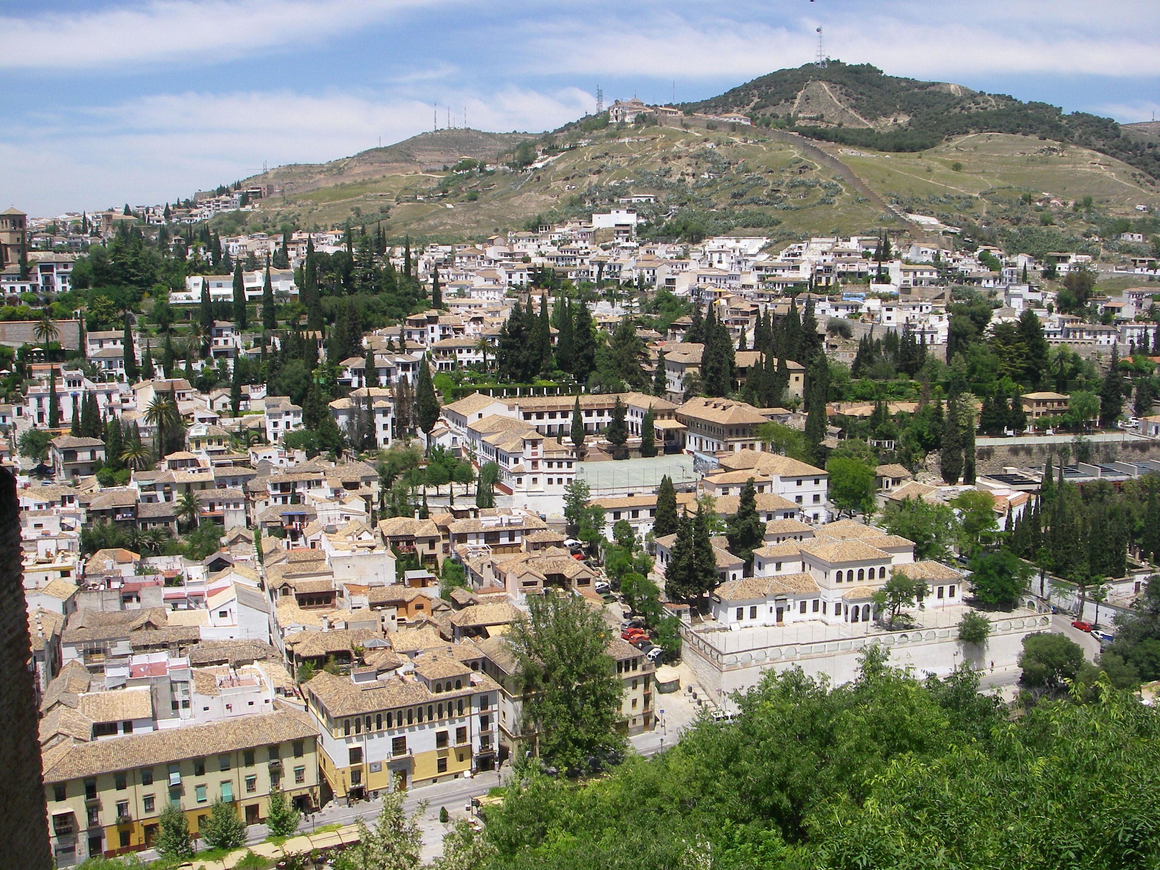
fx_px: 1273
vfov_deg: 37.7
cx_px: 580
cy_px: 435
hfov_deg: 49.0
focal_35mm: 38
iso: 64
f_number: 6.6
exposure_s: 1/250
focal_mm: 6.3
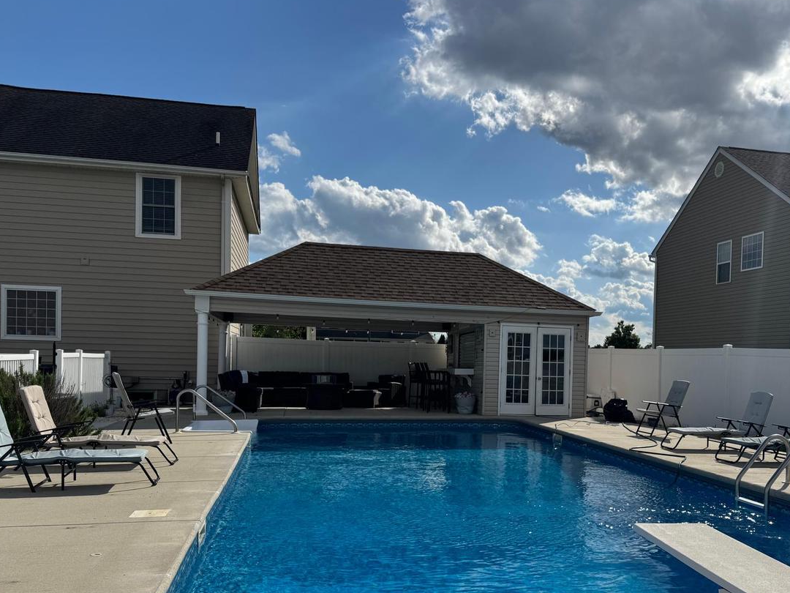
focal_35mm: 32
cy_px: 385
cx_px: 461
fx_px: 730
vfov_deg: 43.7
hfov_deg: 56.5
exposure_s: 1/10417
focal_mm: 6.76
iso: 80
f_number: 1.78
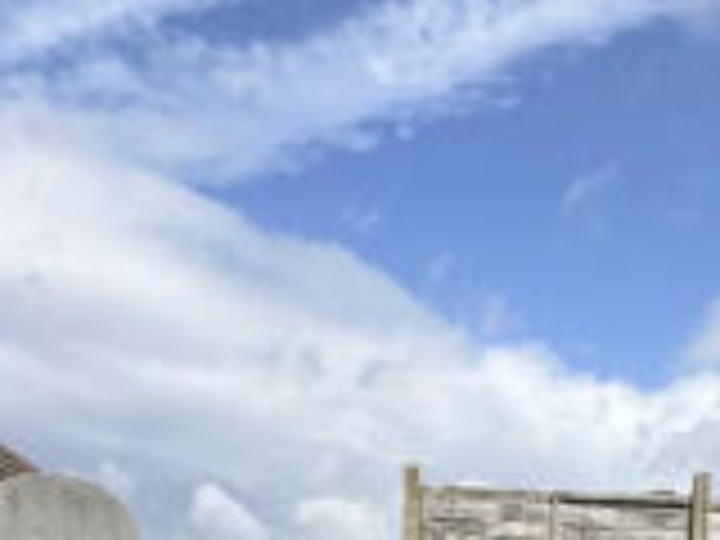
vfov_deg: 22.6
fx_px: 1061
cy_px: 839
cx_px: 430
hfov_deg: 37.4
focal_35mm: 51
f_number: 2.2
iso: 50
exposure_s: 1/2618
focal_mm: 2.22
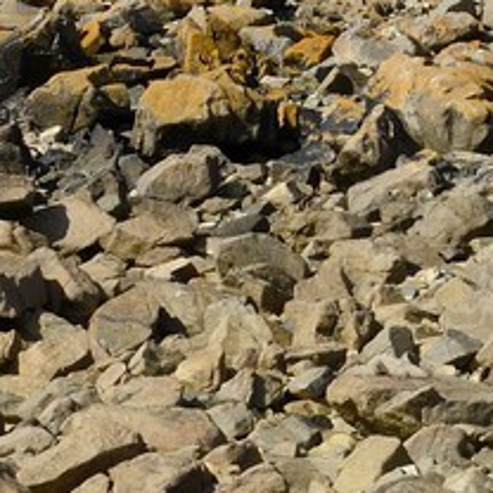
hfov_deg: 4.2
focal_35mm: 406
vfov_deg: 4.3
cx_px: -946
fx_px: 6542
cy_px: -104
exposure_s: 1/250
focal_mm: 62
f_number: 13
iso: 200
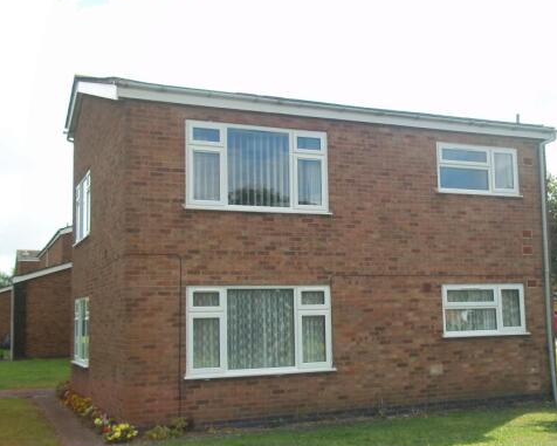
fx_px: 709
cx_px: 321
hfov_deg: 42.8
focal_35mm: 43
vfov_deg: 34.9
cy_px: 243
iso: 80
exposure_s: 1/100
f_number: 8
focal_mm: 6.5
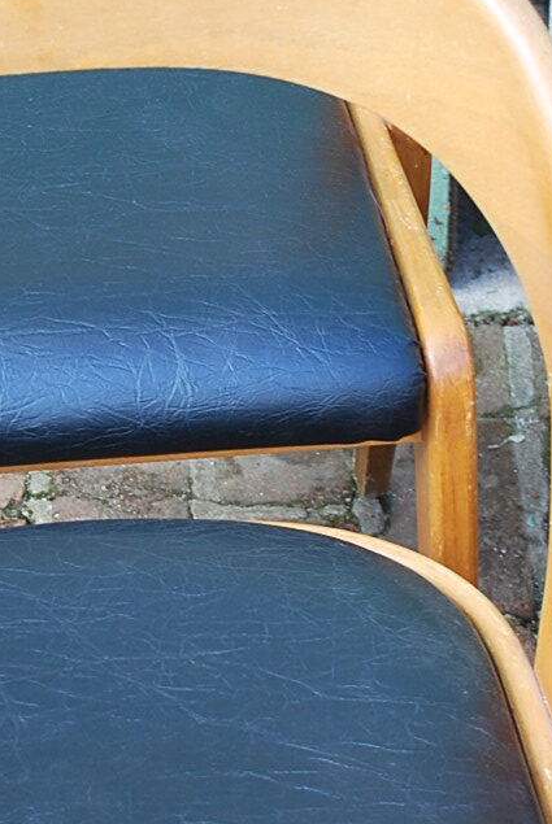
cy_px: 440
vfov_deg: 16.0
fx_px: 2936
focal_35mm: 128
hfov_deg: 10.7
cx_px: 51
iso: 200
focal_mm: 28
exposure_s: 1/80
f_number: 4.5
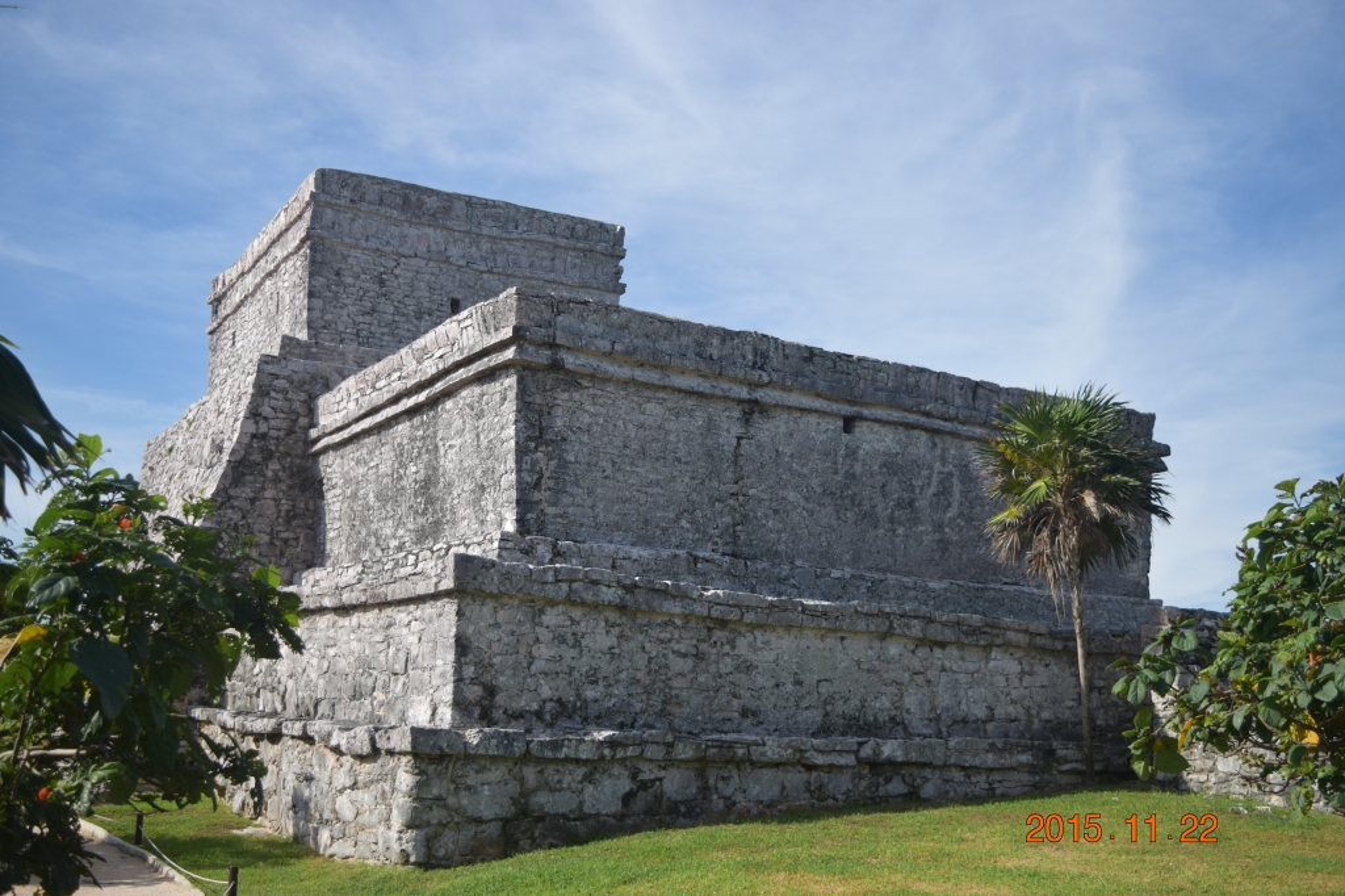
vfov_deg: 35.5
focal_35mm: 38
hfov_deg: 51.3
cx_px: 672
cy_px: 448
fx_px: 1401
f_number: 4
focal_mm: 25
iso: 200
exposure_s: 1/2000
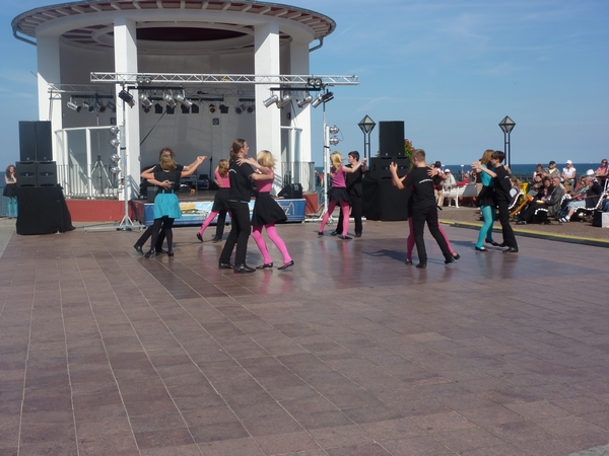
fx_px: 844
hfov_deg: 39.7
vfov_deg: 30.3
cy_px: 228
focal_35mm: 48
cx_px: 304
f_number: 5.6
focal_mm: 7.9
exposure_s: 1/400
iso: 80
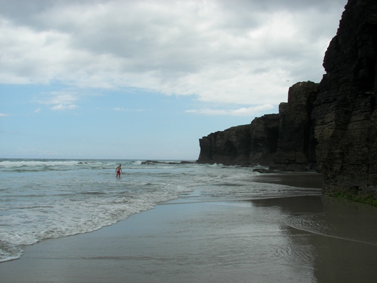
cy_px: 142
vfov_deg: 39.7
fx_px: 392
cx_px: 188
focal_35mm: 36
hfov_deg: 51.4
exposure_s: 1/640
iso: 50
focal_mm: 6
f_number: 4
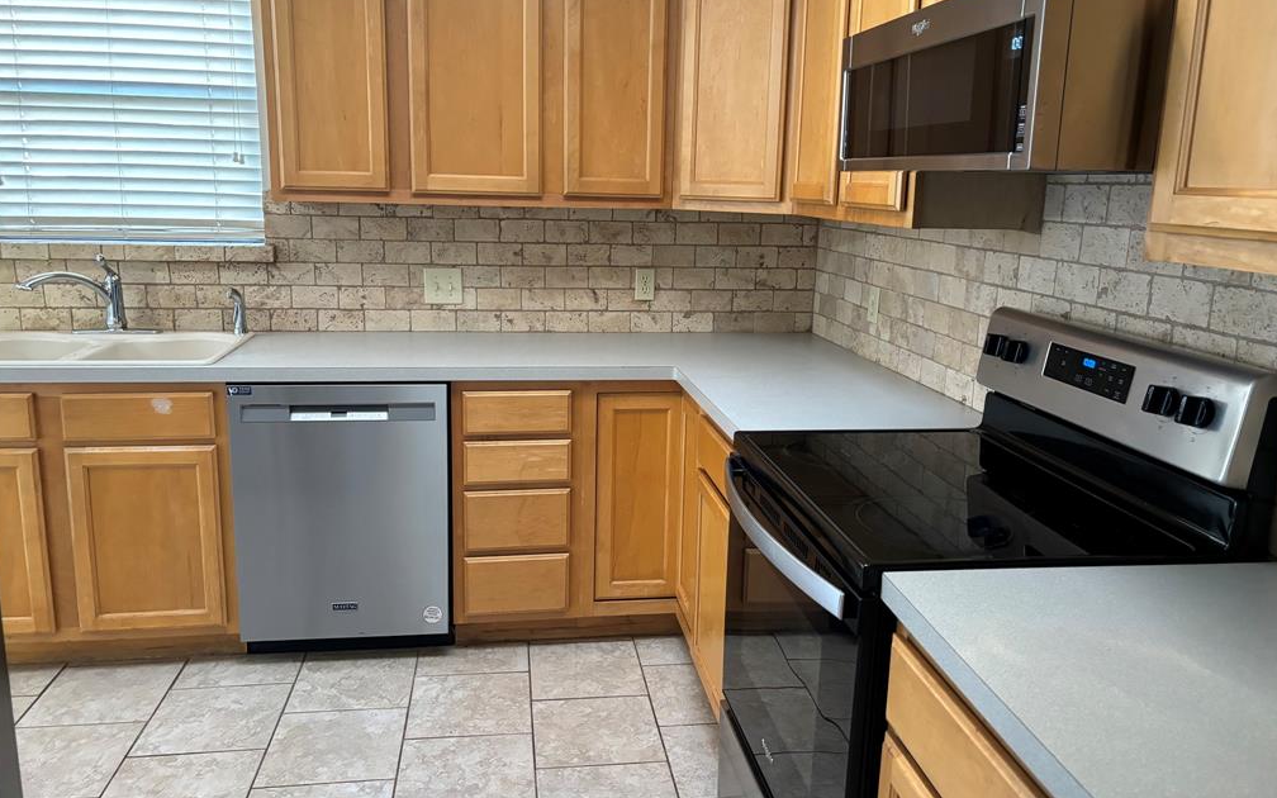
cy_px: 374
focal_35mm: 28
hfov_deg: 66.5
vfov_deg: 44.5
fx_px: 974
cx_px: 640
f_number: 1.6
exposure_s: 1/60
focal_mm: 5.96
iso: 400
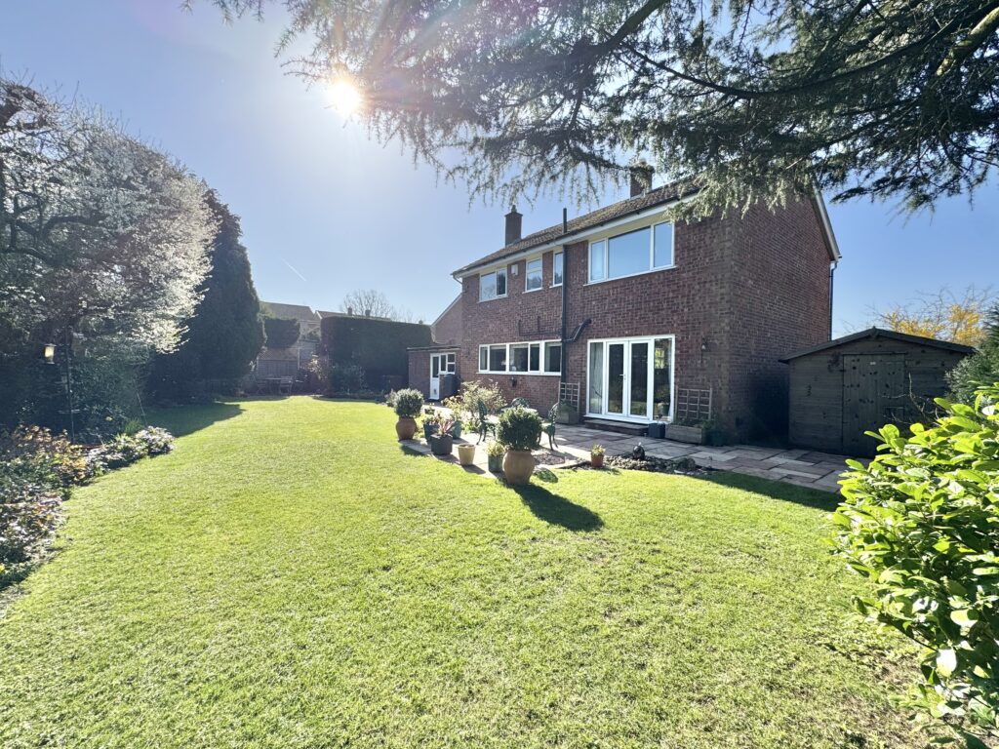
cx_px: 500
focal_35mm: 14
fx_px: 404
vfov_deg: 85.7
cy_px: 374
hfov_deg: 102.1
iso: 50
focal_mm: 2.22
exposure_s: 1/1672
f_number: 2.2
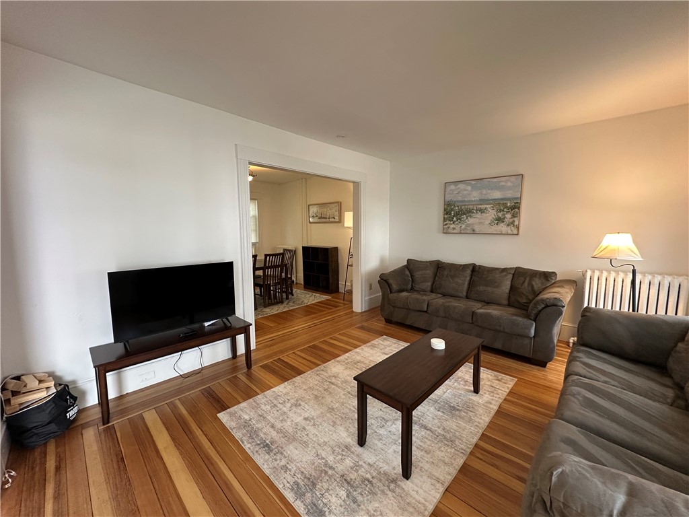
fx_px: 279
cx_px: 344
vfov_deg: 85.7
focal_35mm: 14
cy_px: 258
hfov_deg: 102.1
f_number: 2.2
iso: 160
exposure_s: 1/60
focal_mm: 2.22
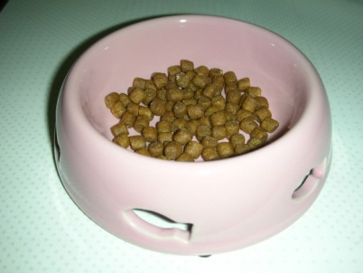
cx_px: 172
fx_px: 409
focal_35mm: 39
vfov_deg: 36.9
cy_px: 132
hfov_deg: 47.8
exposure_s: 1/60.1
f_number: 3
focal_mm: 5.8
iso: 50
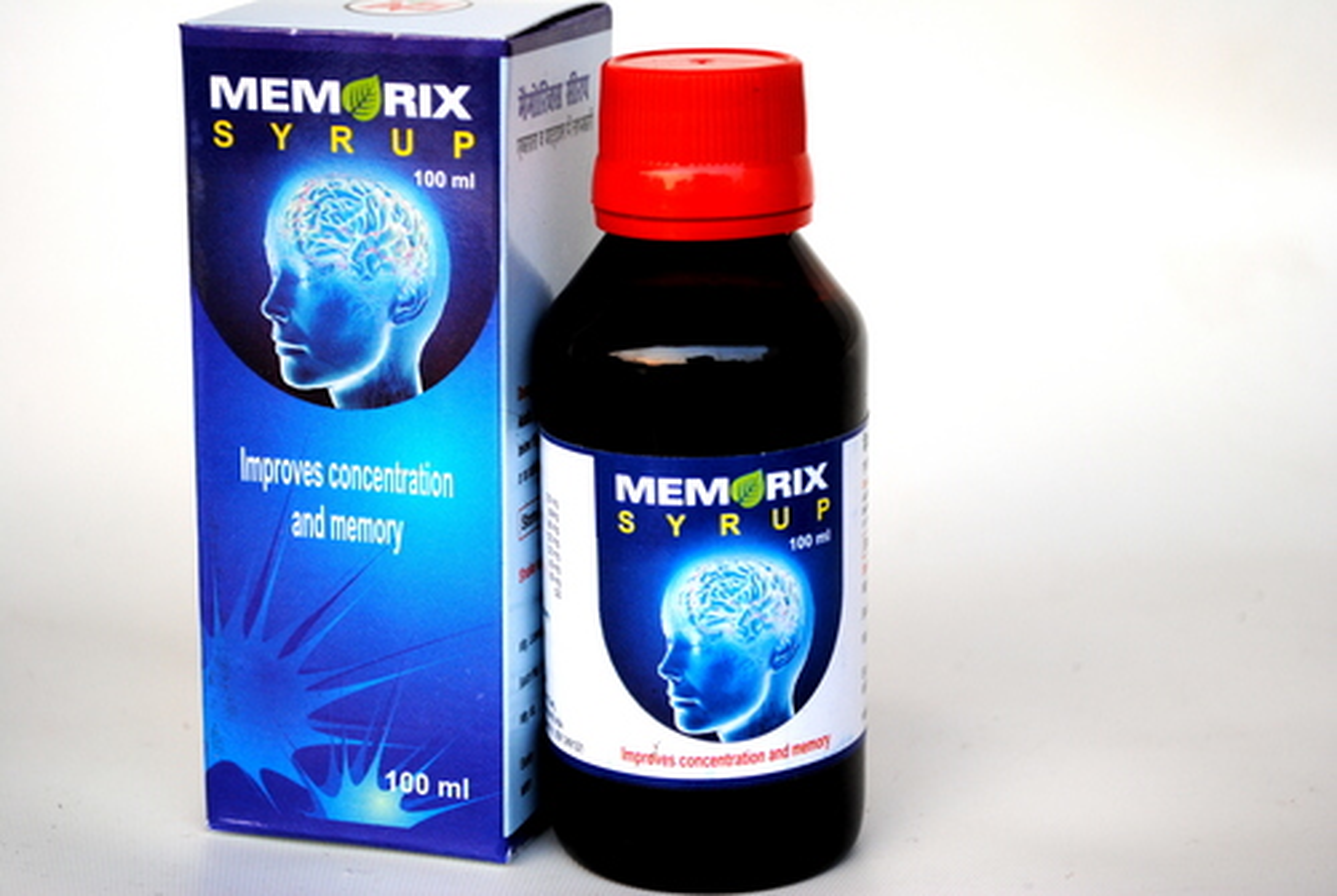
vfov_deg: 16.6
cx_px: 668
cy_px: 448
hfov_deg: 24.6
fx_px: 3068
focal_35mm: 82
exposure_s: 1/60
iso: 280
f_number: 5.6
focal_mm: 55
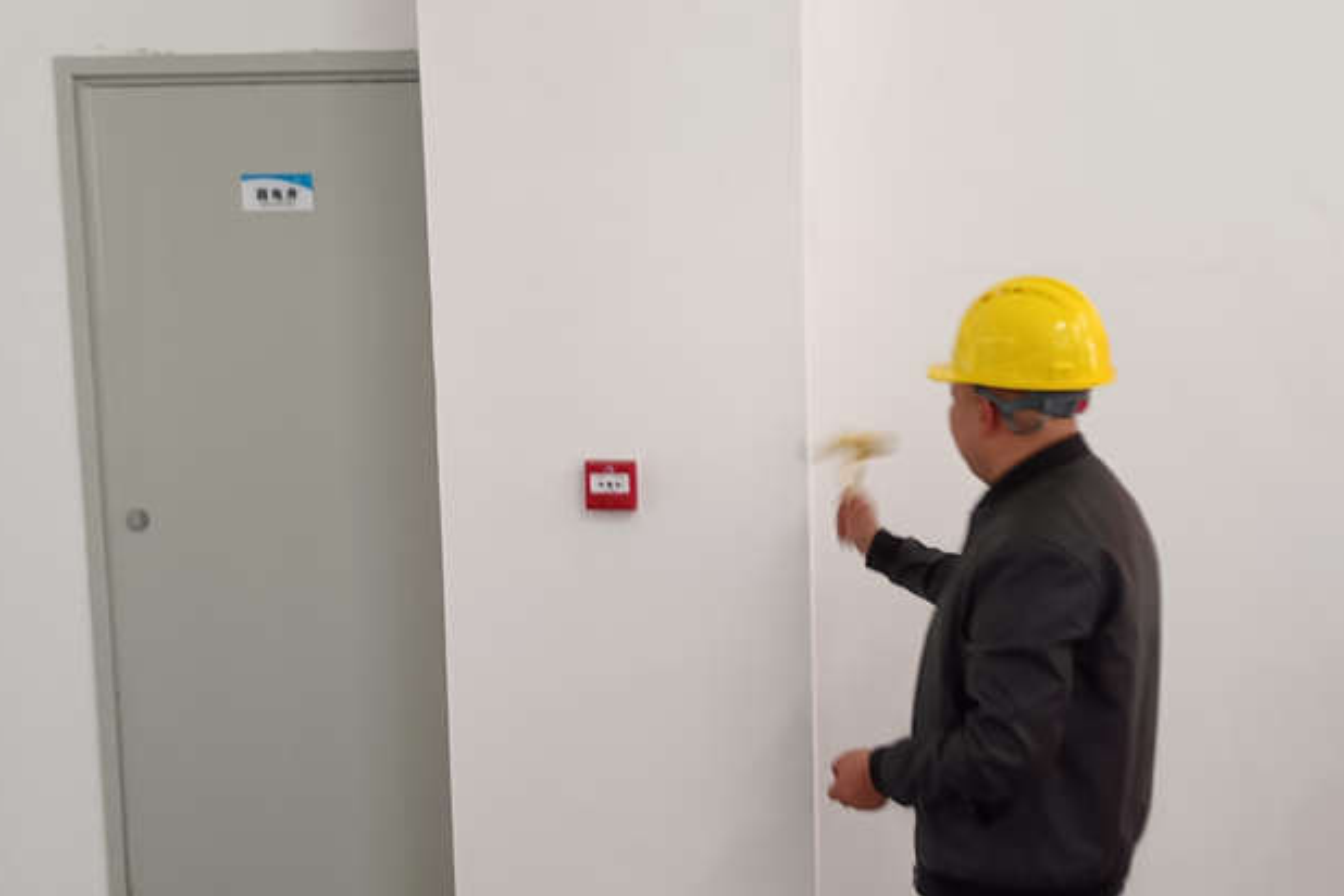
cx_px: 787
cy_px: 544
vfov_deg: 37.7
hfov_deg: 54.2
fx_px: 1307
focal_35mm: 35
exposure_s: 1/33.3
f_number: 1.8
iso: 376
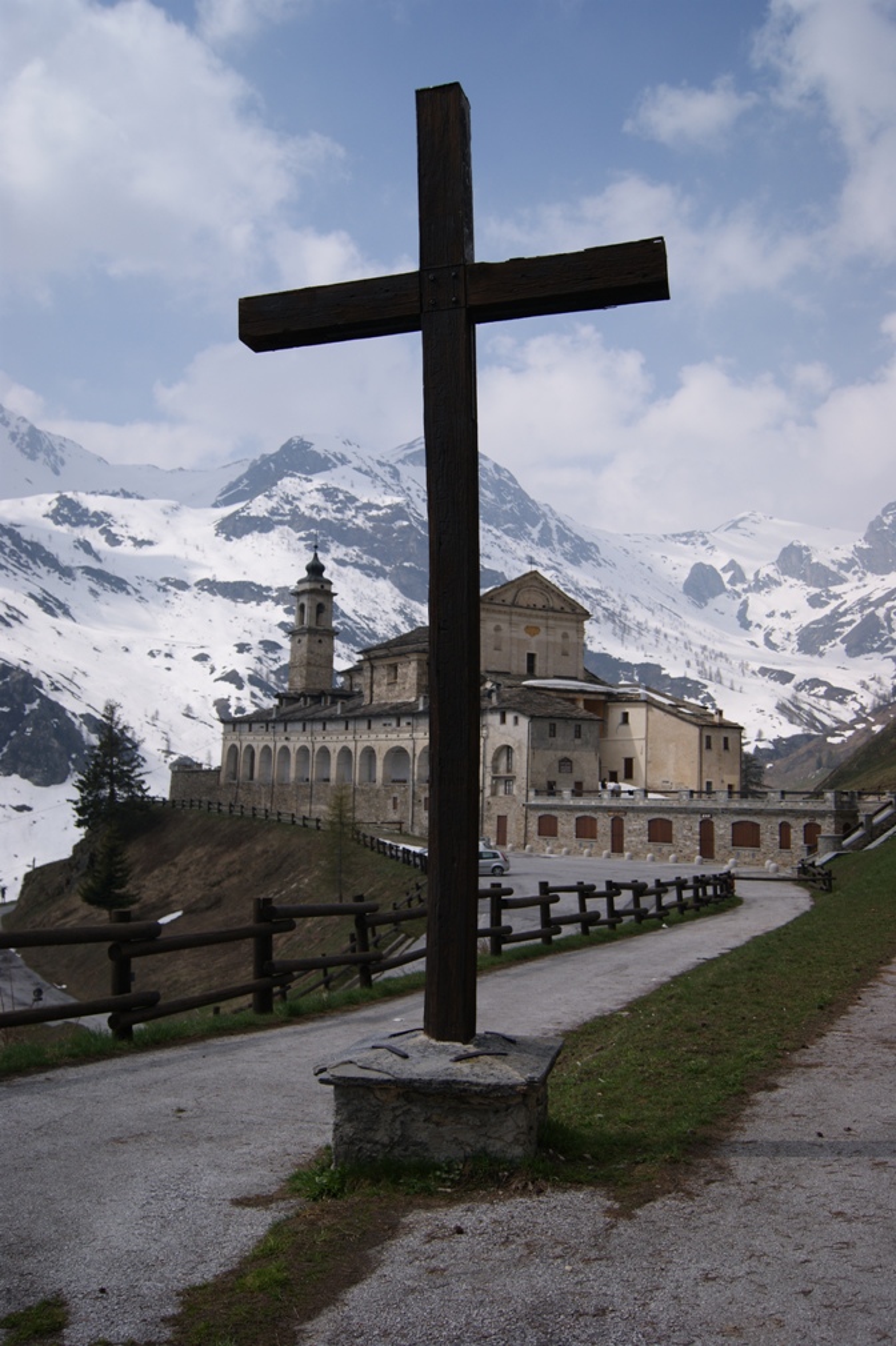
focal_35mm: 33
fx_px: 1234
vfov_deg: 57.3
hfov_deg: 39.9
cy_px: 673
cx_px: 448
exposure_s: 1/2500
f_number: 4
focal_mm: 22
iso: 100
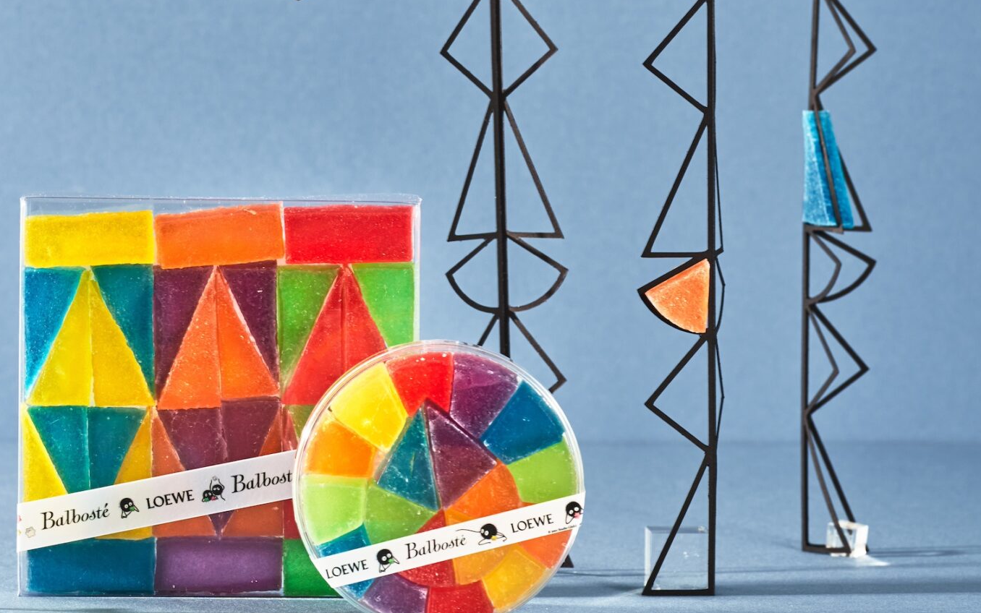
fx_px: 5401
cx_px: 343
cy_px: 124
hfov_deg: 10.4
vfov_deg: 6.5
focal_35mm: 202
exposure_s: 1/50
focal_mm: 105
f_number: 8
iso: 100
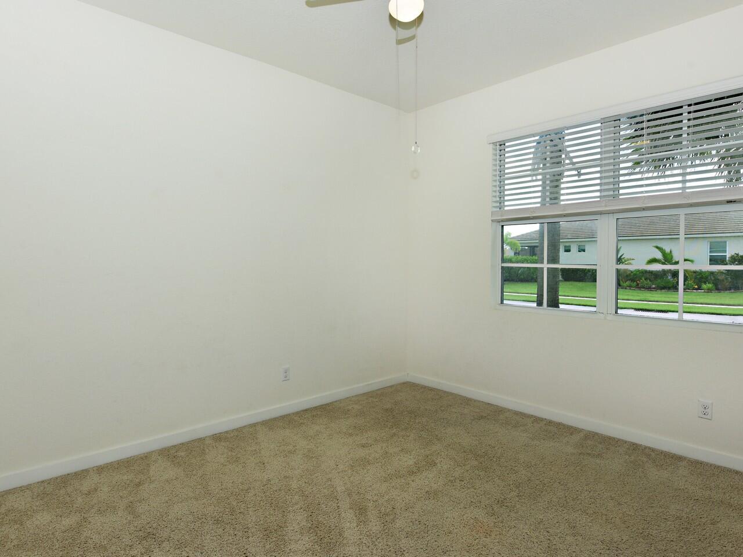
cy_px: 278
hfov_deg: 84.7
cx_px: 372
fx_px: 408
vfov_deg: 68.7
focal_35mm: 19
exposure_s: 1/250
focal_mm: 19
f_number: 7.1
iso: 320
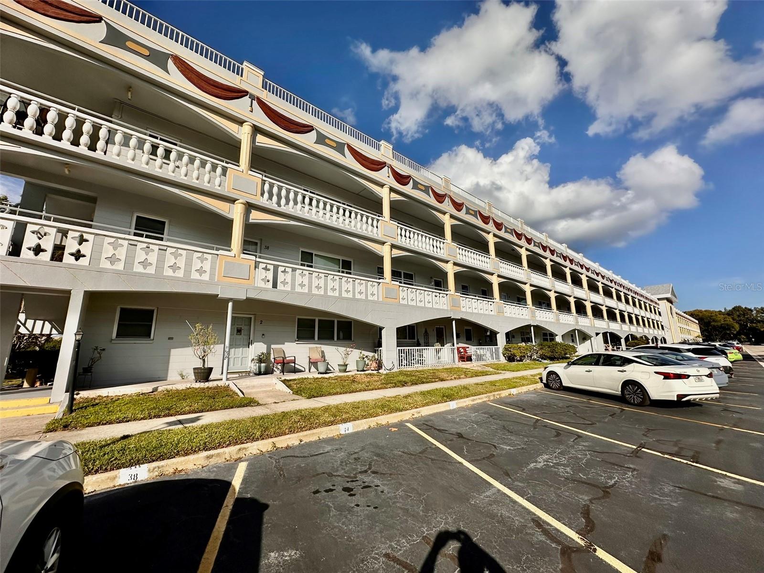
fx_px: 309
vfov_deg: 85.7
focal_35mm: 14
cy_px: 286
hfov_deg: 102.1
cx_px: 382
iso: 50
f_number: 2.2
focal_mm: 2.22
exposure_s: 1/4464
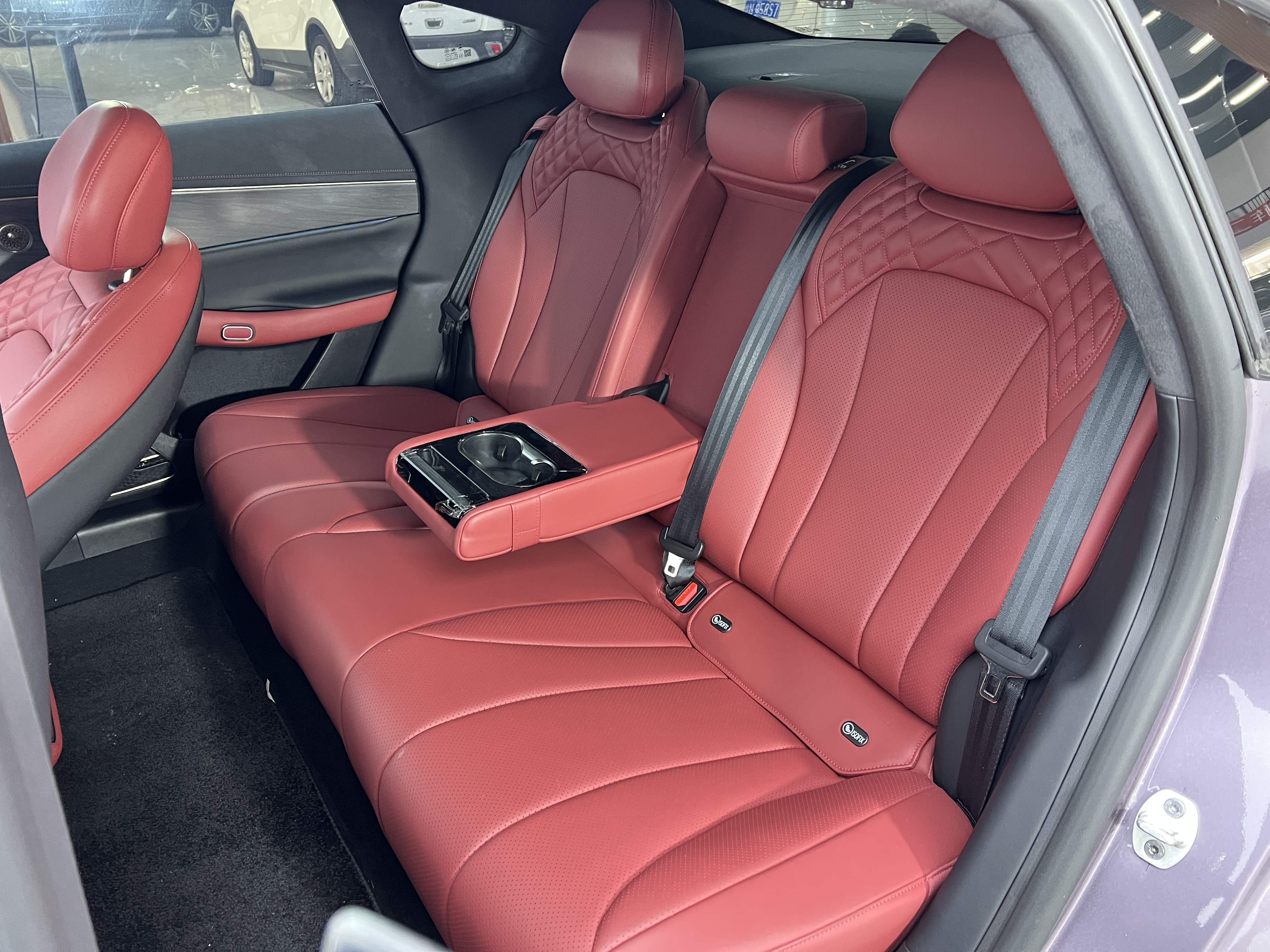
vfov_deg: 53.1
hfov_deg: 67.3
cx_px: 635
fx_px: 954
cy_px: 476
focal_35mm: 26
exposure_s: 1/45
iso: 500
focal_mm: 5.7
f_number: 1.5
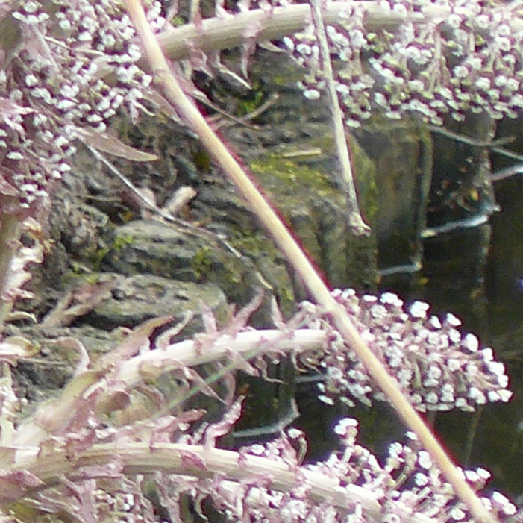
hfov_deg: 1.0
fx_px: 28563
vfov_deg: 1.0
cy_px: 379
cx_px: -146
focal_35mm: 1671
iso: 125
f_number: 3.3
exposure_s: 1/30
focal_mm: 72
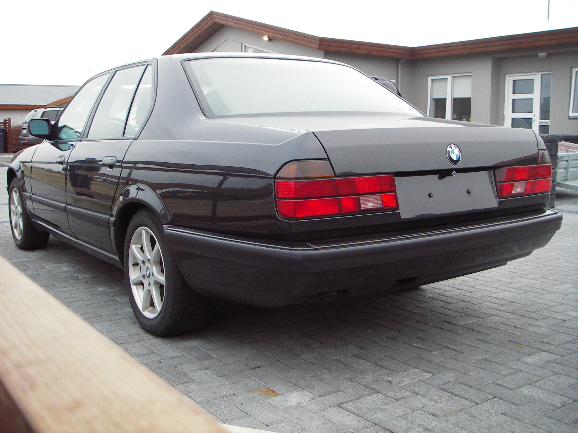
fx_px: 635
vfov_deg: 37.7
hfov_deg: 49.0
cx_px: 289
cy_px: 216
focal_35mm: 38
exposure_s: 1/13
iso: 100
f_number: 3.3
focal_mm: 6.3
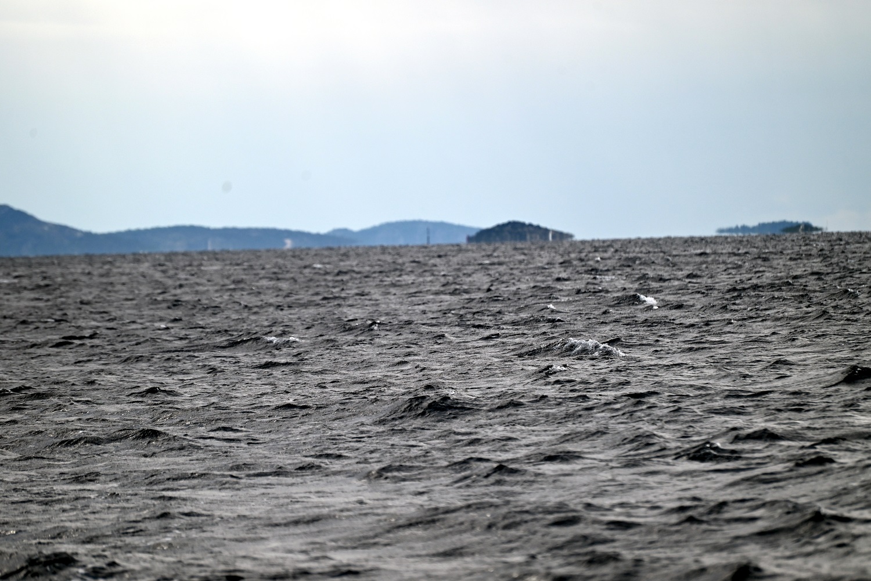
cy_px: 290
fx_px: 7260
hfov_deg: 6.9
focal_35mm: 300
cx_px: 436
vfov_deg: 4.6
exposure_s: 1/1000
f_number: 5.6
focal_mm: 300
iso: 220
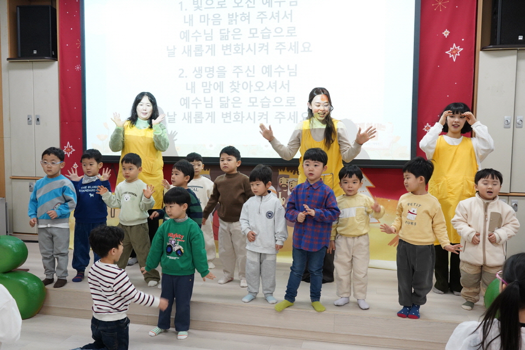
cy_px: 175
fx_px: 496
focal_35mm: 34
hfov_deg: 55.8
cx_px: 262
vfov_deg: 38.9
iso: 2500
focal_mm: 34
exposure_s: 1/80
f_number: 7.1
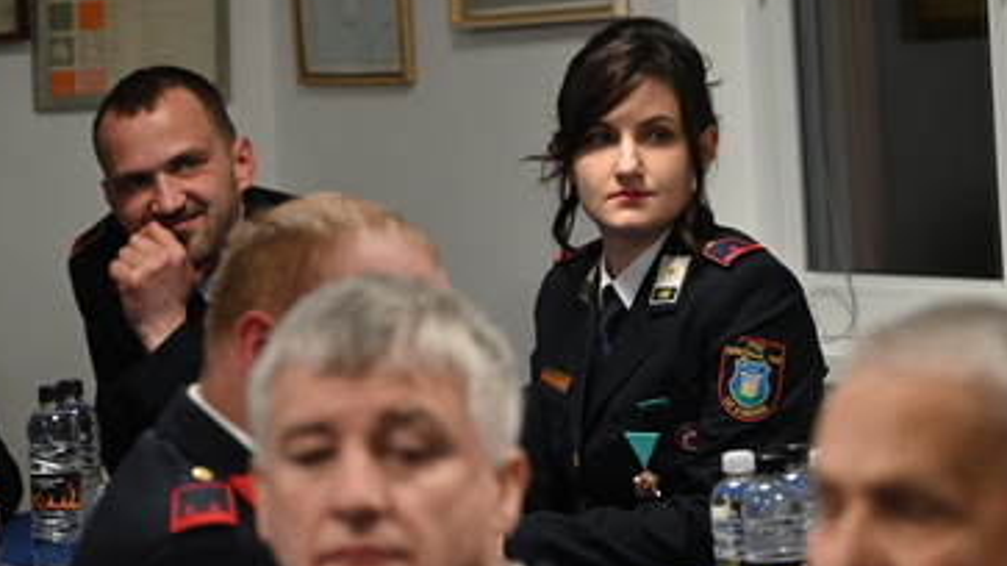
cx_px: 588
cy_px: 261
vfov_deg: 4.9
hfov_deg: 8.7
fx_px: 6594
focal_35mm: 247
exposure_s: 1/160
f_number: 6.3
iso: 3200
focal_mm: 190
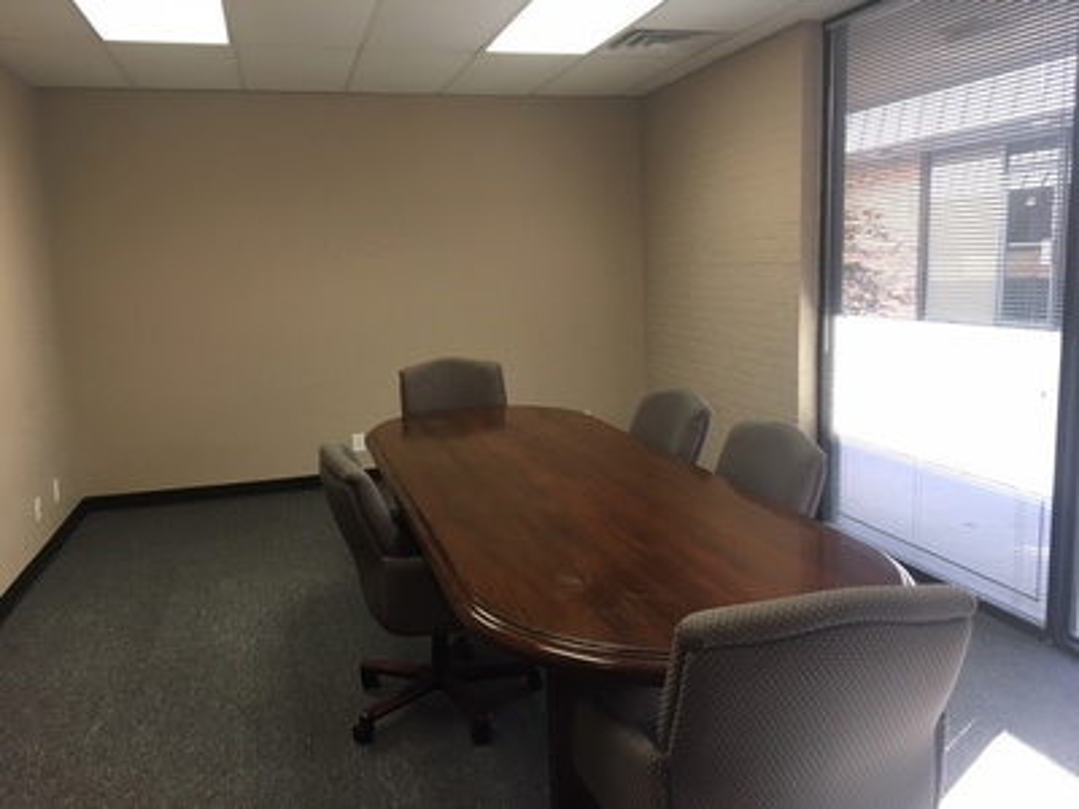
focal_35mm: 29
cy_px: 404
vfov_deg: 48.2
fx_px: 904
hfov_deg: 61.7
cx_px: 540
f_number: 2.2
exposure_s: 1/30
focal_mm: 4.15
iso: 32
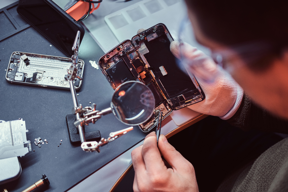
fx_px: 424
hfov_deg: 37.5
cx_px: 144
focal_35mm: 53
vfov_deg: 25.5
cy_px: 96
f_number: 2
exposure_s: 1/500
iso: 640
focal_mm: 35
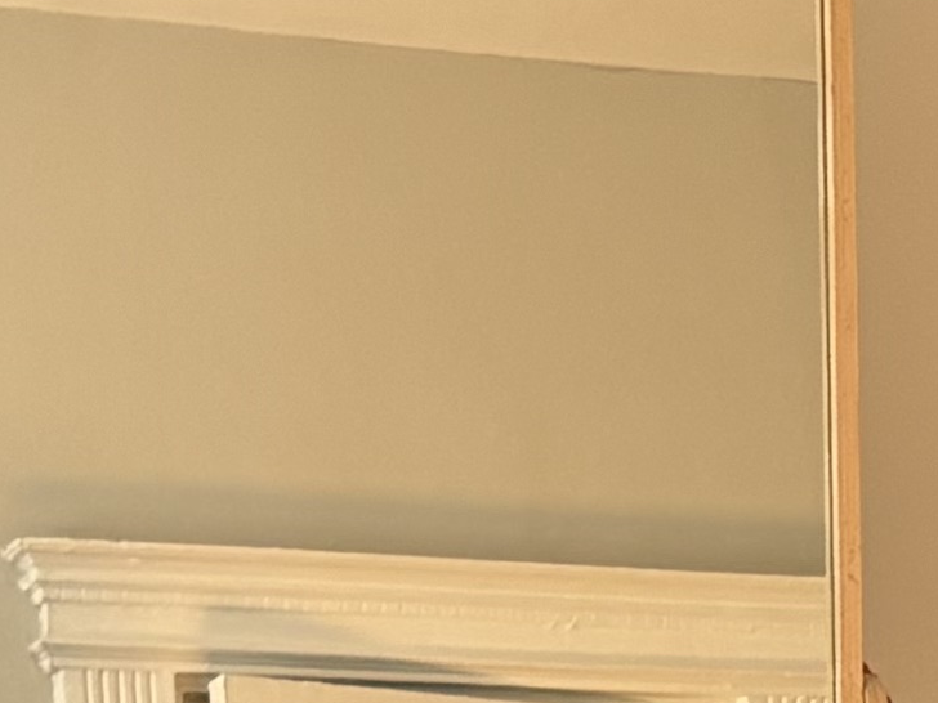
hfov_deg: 9.5
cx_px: 1364
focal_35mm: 204
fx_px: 5528
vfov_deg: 7.0
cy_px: 1358
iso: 100
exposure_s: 1/121
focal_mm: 5.96
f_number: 1.6
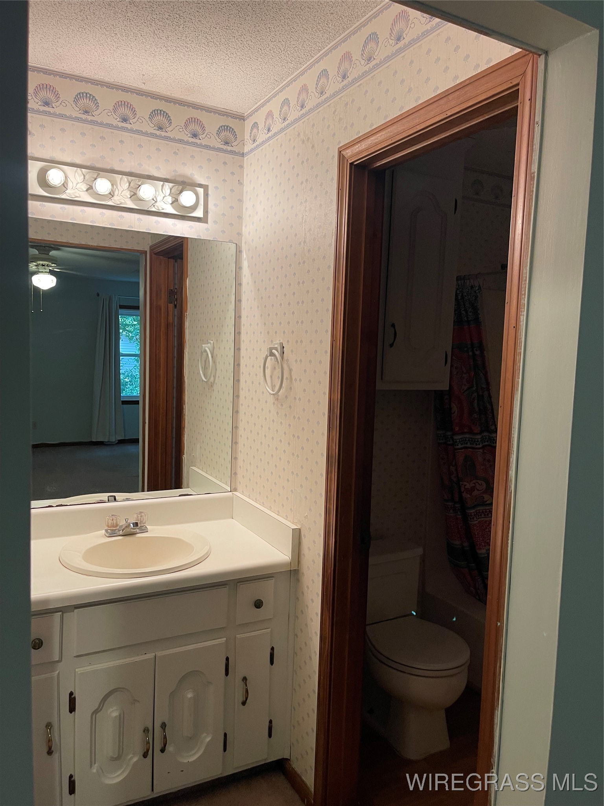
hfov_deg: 54.9
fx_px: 582
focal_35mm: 25
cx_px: 302
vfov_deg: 69.4
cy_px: 403
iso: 100
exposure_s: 1/60
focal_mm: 5.1
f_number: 1.6
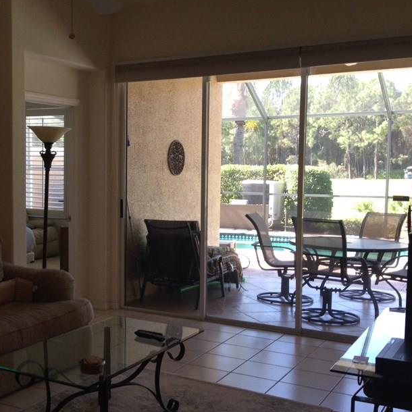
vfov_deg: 34.7
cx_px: 102
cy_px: 207
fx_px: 660
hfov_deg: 34.0
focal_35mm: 49
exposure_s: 1/60
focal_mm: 4.12
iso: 64
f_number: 2.4
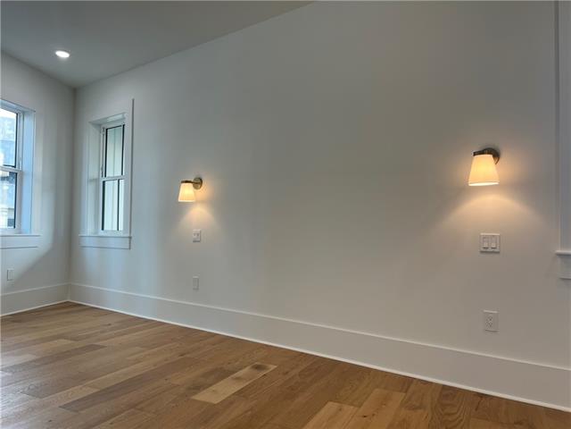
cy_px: 214
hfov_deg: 67.3
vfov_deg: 53.1
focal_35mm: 26
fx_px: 429
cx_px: 286
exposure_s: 1/120
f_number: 1.5
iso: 40
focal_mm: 5.7
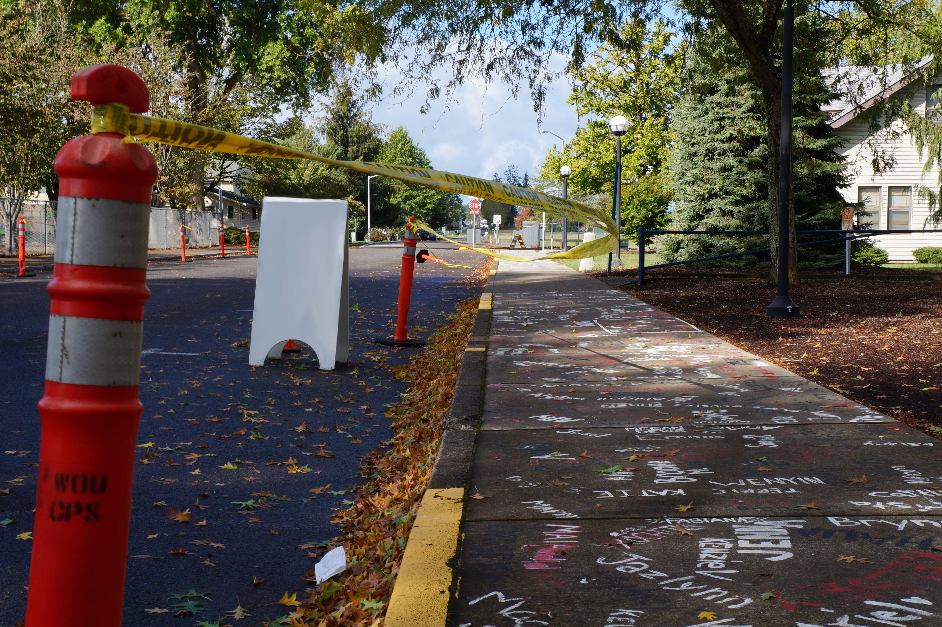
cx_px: 469
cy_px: 312
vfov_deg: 27.5
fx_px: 1281
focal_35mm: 49
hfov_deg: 40.4
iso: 100
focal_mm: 32
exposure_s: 1/60
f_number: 5
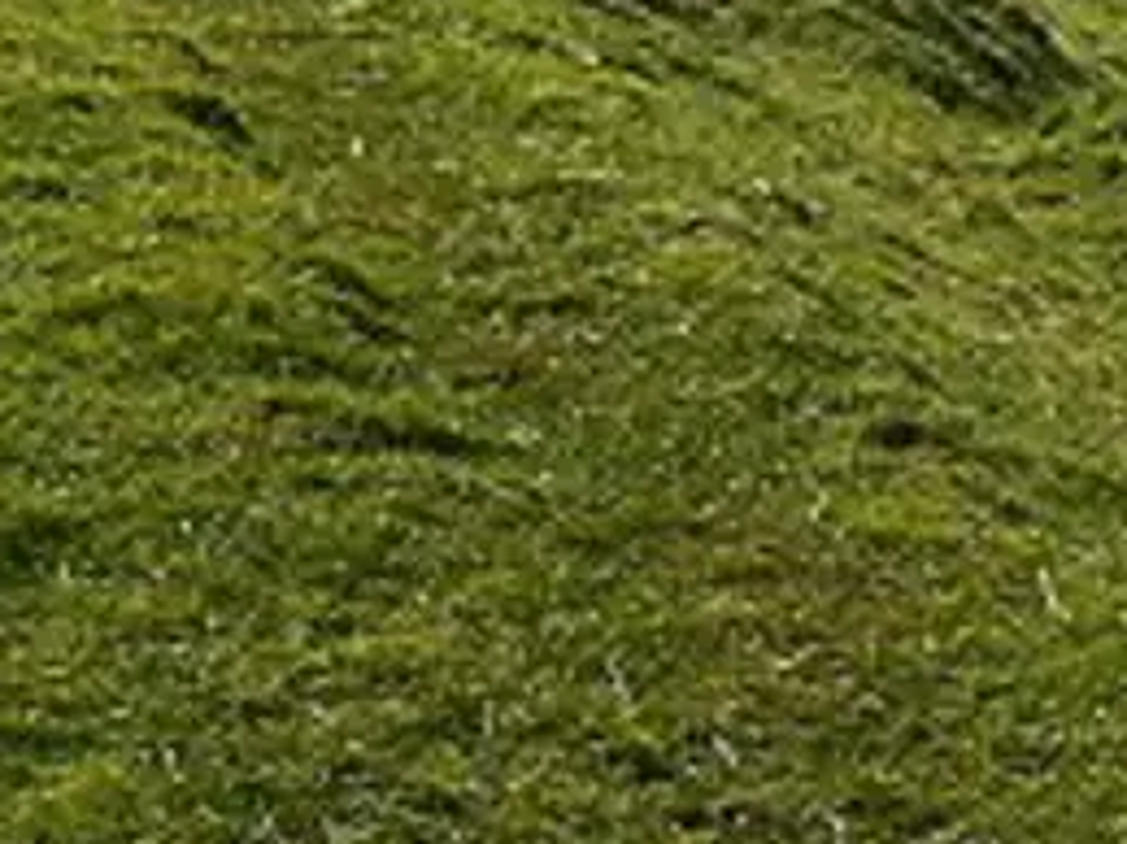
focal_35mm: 167
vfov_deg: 8.8
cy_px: -213
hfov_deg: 11.3
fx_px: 5435
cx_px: 1741
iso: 80
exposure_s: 1/250
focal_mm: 6
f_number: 5.6
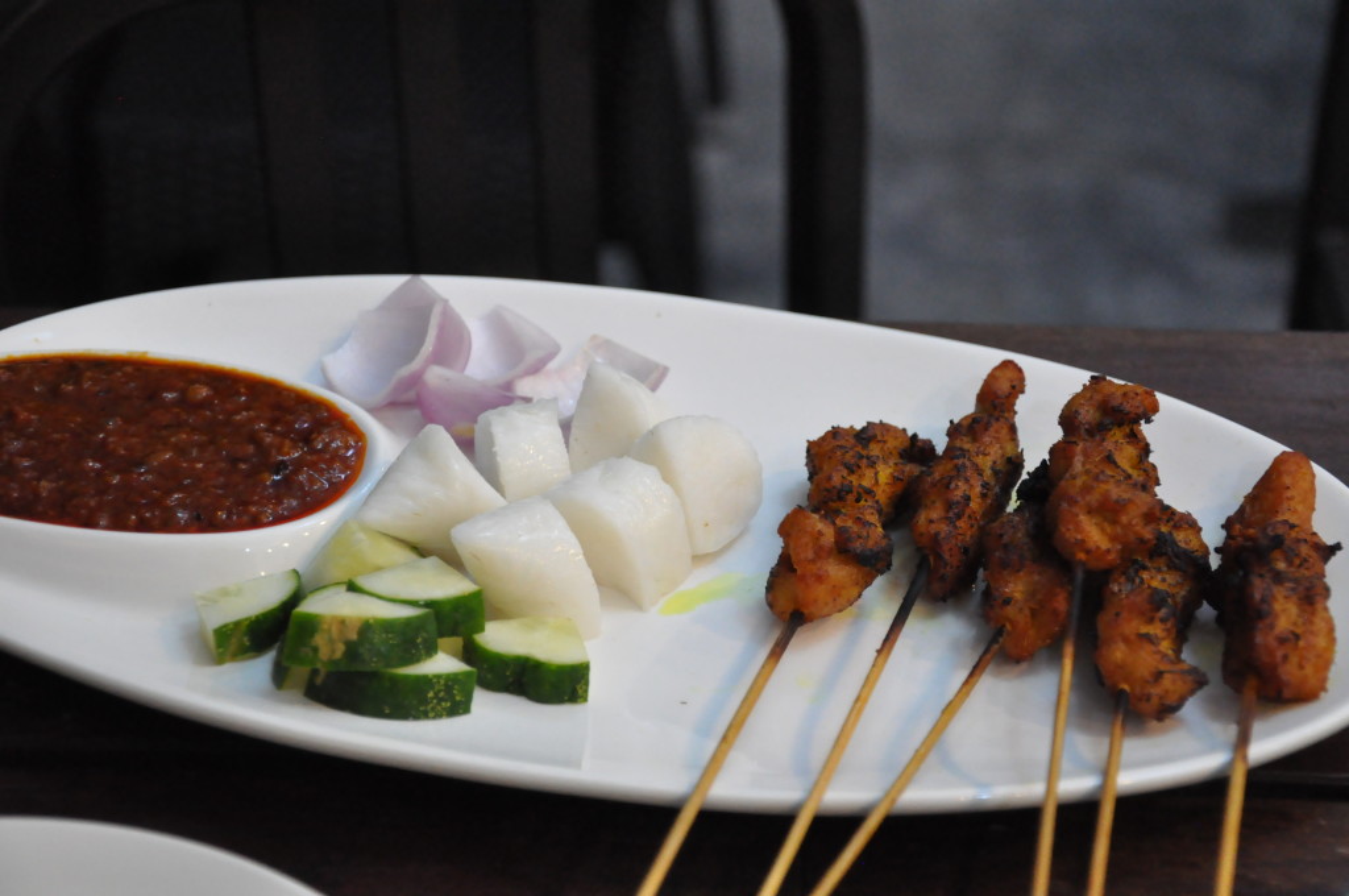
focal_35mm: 72
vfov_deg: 18.9
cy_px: 448
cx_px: 674
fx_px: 2695
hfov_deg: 28.1
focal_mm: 48
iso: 3200
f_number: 4.8
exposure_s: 1/80
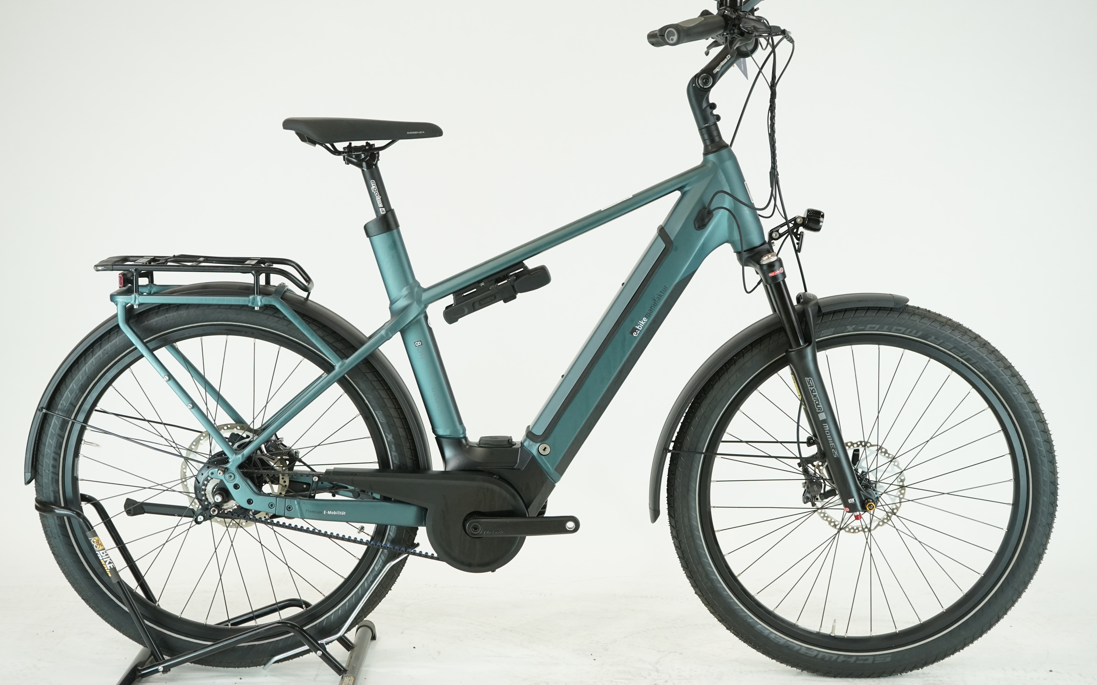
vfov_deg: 25.8
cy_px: 346
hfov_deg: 40.3
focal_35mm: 50
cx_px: 548
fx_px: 1495
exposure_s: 1/200
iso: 1600
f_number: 5.6
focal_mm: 49
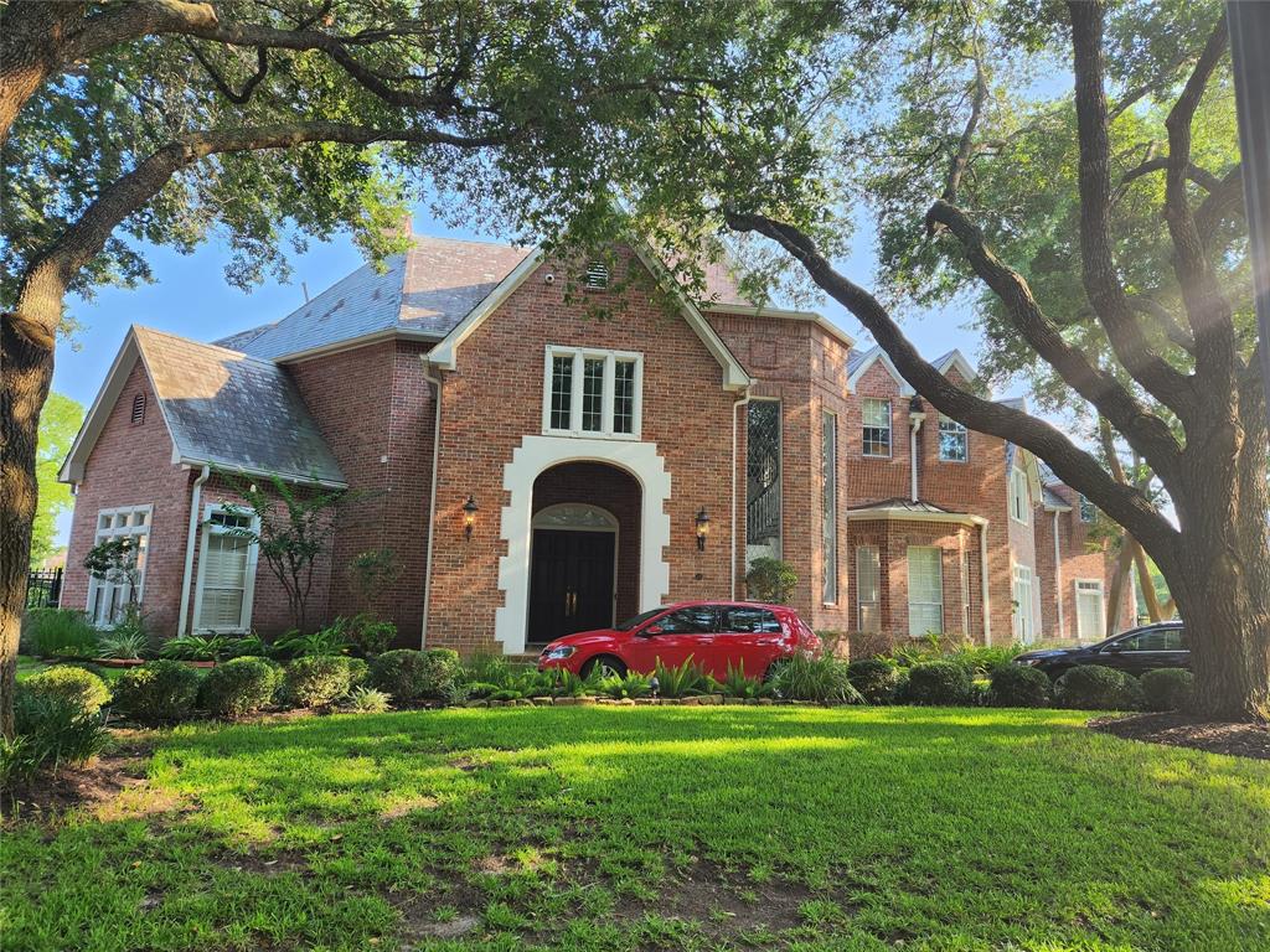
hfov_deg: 73.9
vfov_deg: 58.9
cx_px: 635
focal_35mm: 23
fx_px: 844
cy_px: 476
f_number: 1.8
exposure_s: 1/180
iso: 20
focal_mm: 5.4
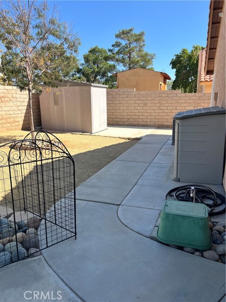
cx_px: 113
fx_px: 226
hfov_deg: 53.1
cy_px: 151
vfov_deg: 67.3
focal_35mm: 26
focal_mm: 5.1
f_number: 1.6
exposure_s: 1/1862
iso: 50
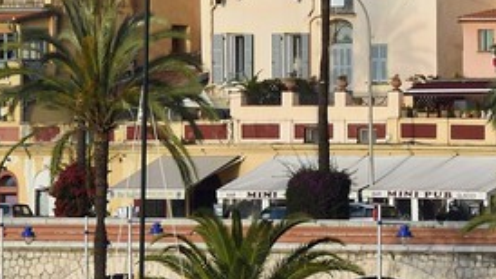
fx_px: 12452
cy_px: -652
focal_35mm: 947
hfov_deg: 2.3
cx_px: -482
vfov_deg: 1.3
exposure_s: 1/250
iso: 200
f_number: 10
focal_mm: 155
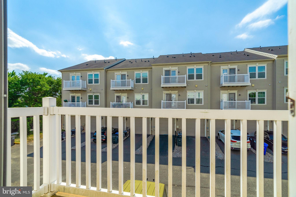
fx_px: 132
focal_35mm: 16
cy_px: 98
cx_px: 148
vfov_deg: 73.7
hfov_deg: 96.7
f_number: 7.1
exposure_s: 1/2500
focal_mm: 16
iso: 1250
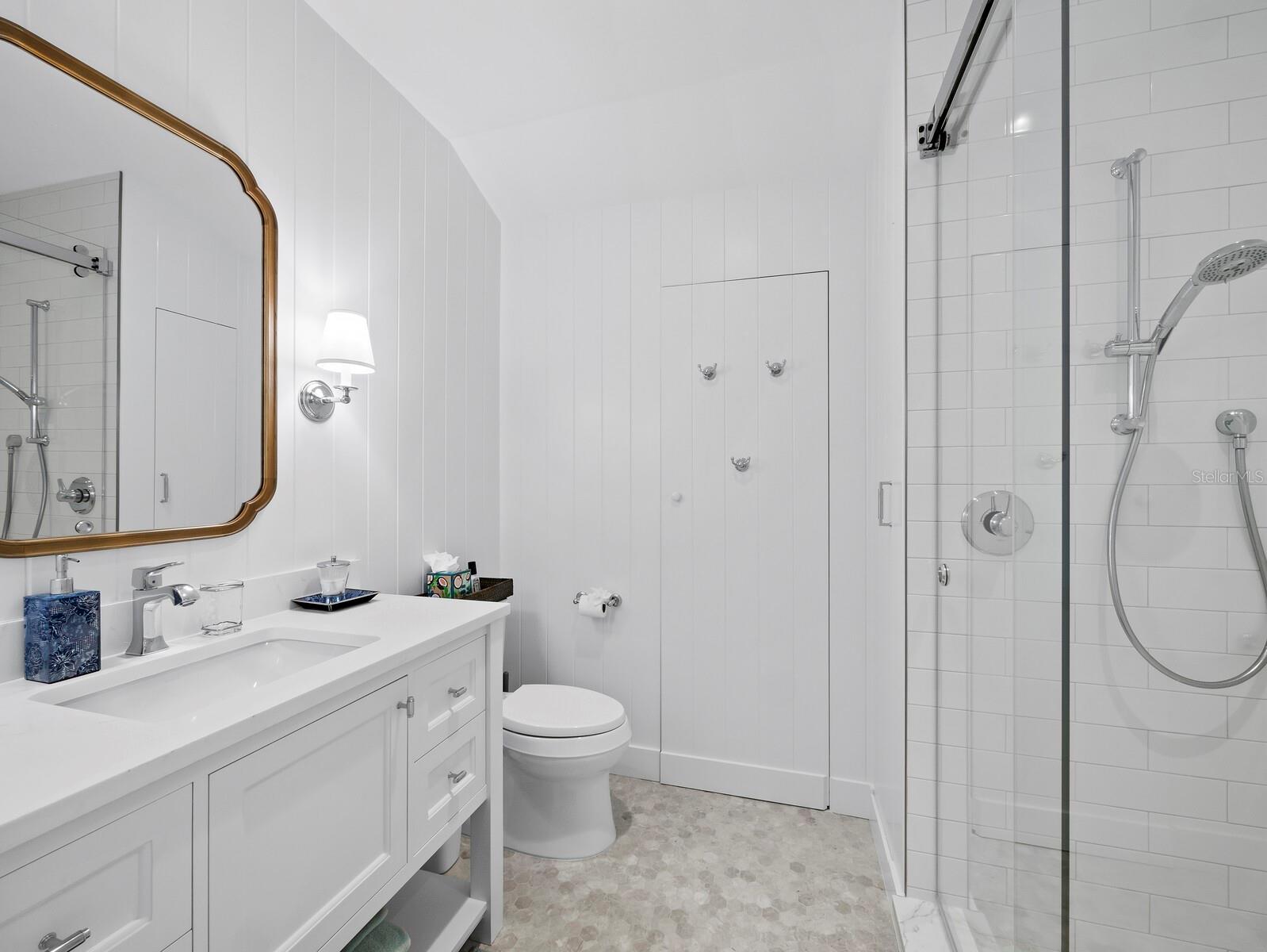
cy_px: 476
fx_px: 513
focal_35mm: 14
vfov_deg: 85.7
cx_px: 634
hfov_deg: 102.0
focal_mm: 7
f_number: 11
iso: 400
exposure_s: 1/5
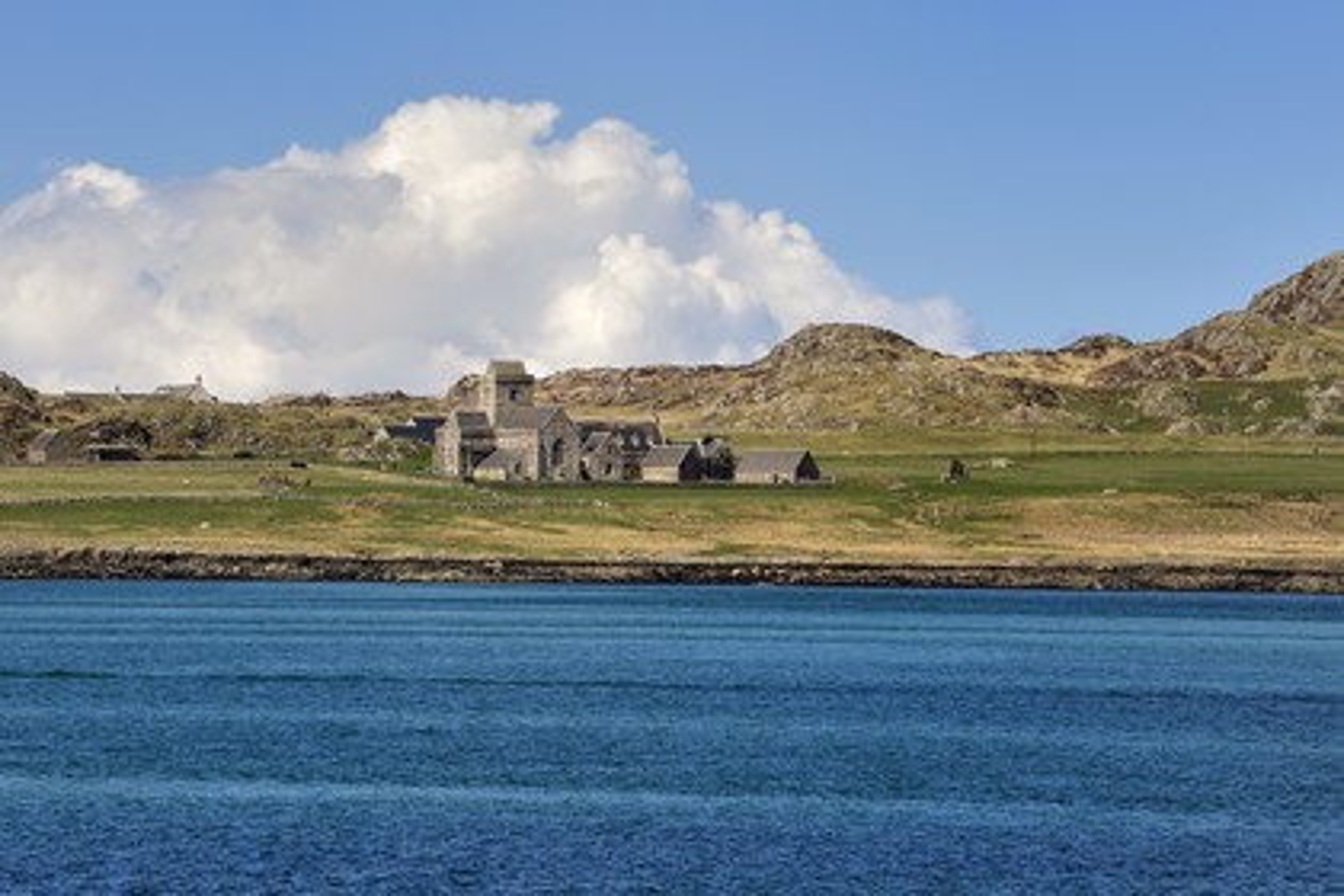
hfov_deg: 10.3
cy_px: 448
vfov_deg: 6.9
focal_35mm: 200
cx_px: 672
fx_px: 7466
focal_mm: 200
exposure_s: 1/320
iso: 200
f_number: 14
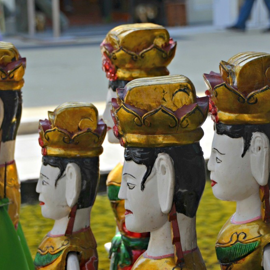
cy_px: 133
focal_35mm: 137
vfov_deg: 12.7
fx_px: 1209
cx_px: 114
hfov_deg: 12.7
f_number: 6.3
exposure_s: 1/640
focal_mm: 70
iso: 200
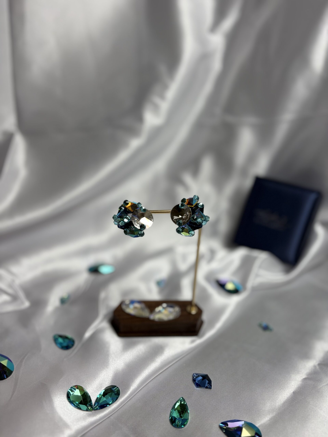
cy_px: 218
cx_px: 164
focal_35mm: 26
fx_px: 328
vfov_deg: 67.3
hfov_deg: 53.1
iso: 50
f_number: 1.6
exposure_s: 1/371
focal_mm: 5.96
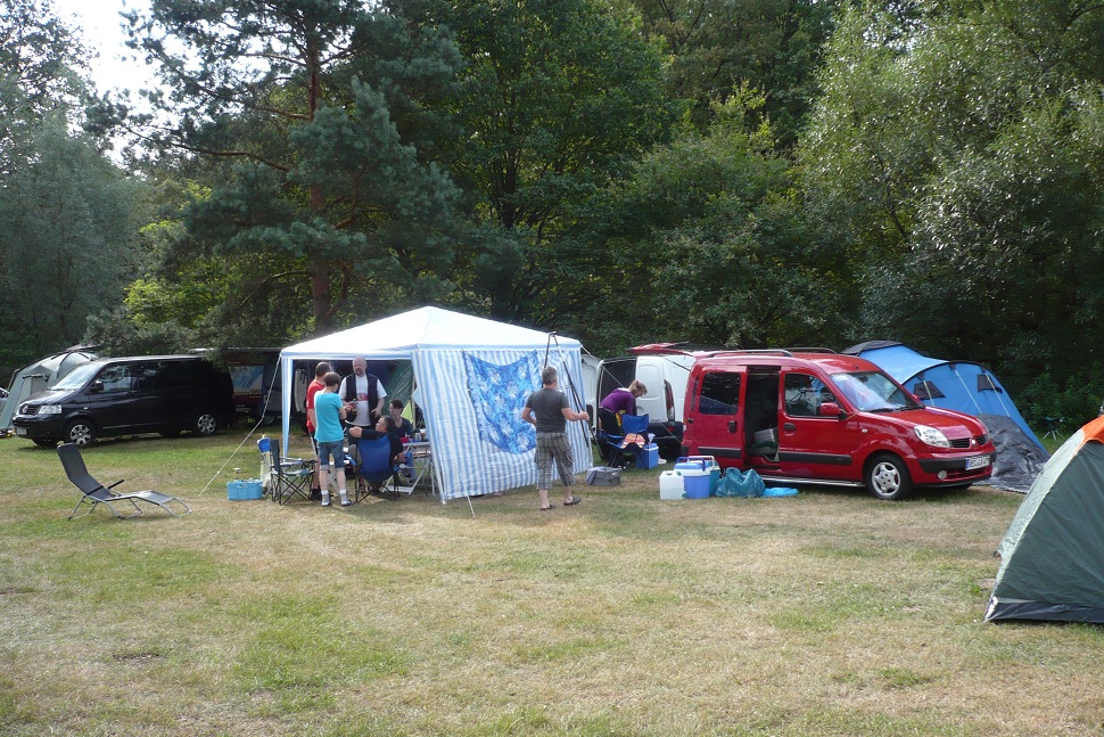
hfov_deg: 51.9
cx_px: 553
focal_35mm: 37
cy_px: 400
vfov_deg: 35.9
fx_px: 1135
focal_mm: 5.8
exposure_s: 1/320
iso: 100
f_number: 2.8
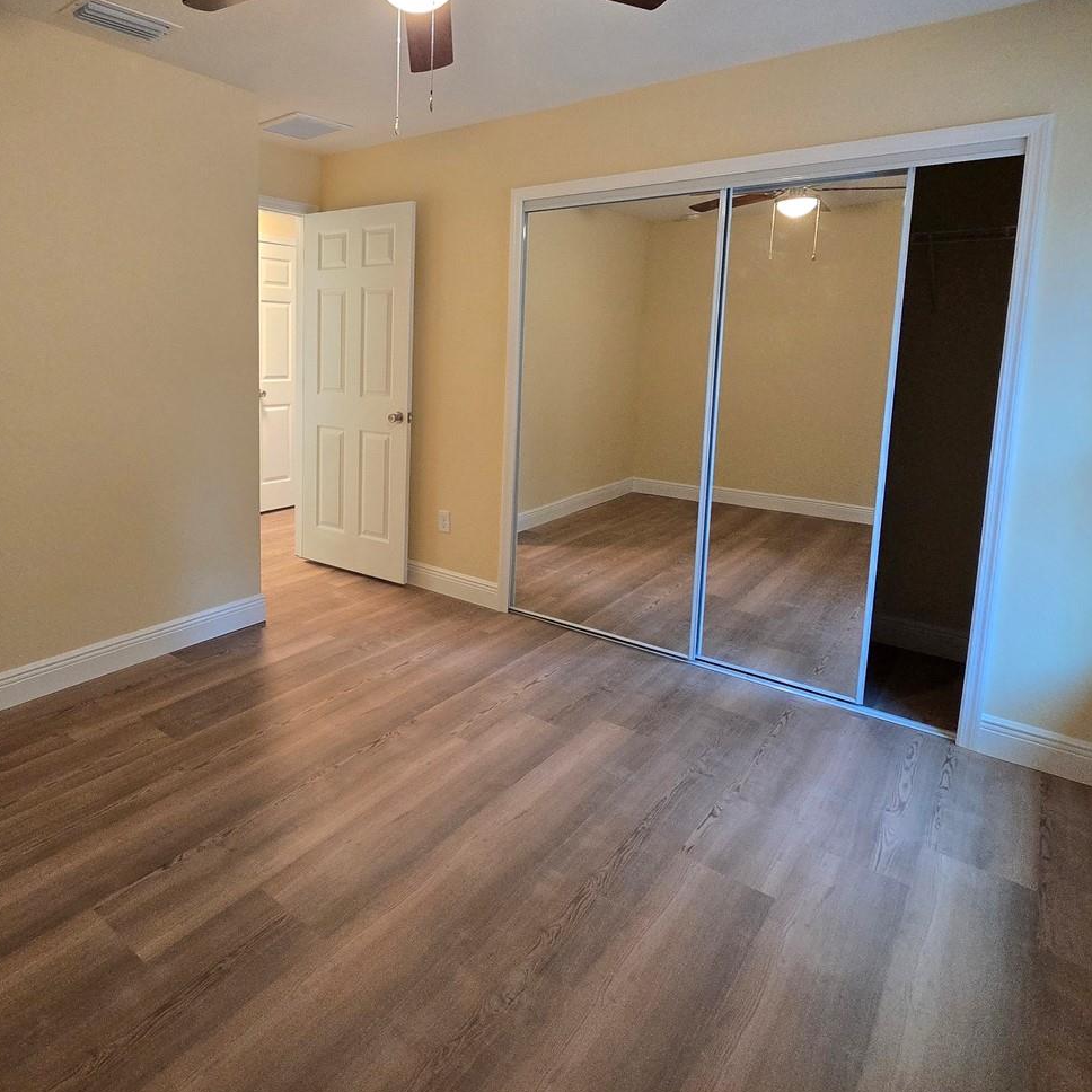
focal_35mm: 19
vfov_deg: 76.9
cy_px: 440
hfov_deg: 75.4
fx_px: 678
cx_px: 371
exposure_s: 1/60
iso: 400
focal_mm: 2.2
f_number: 2.2
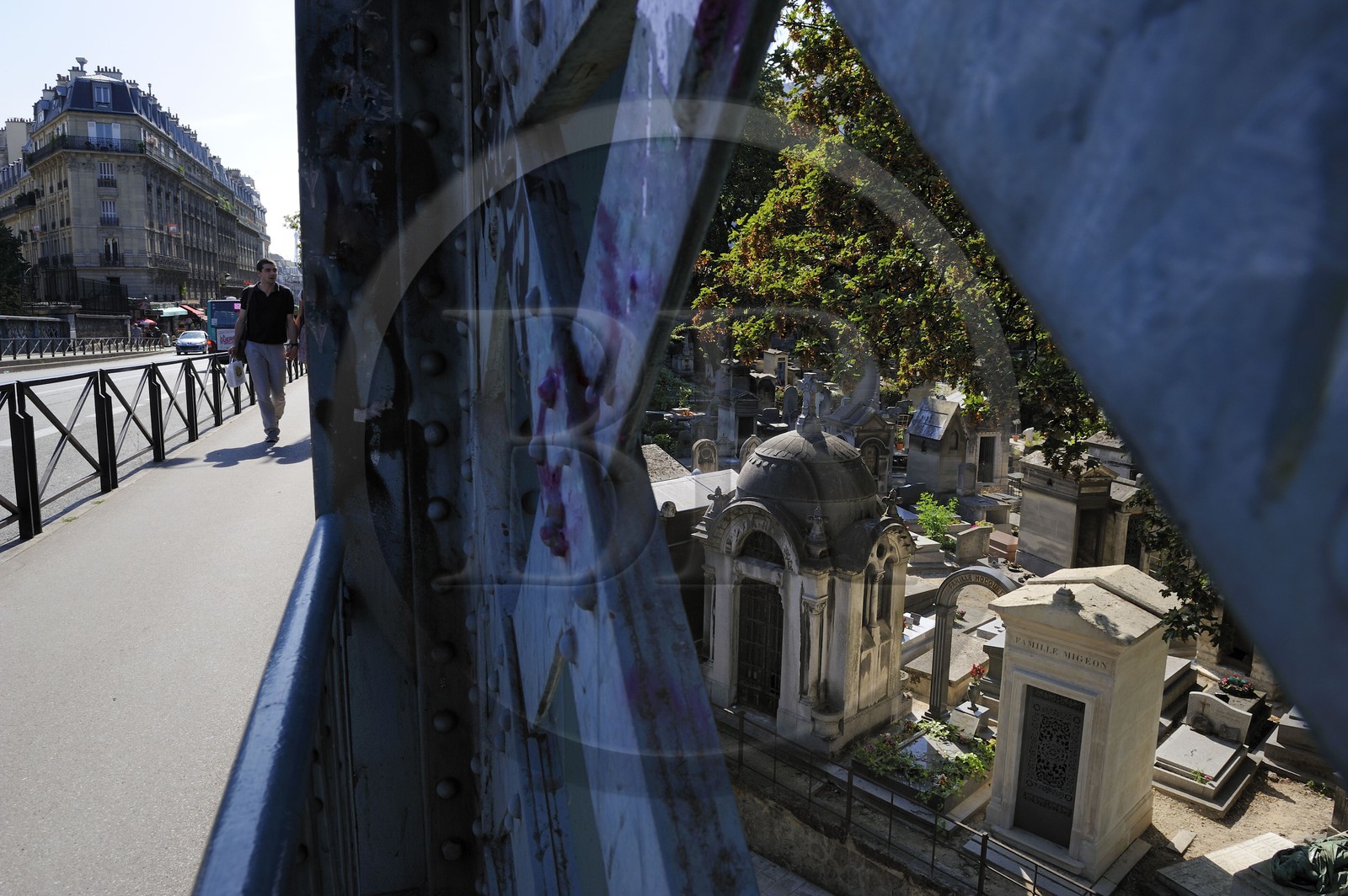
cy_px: 448
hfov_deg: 73.8
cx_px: 674
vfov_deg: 53.1
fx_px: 898
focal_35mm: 24
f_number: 11
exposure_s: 1/125
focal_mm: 24
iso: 200
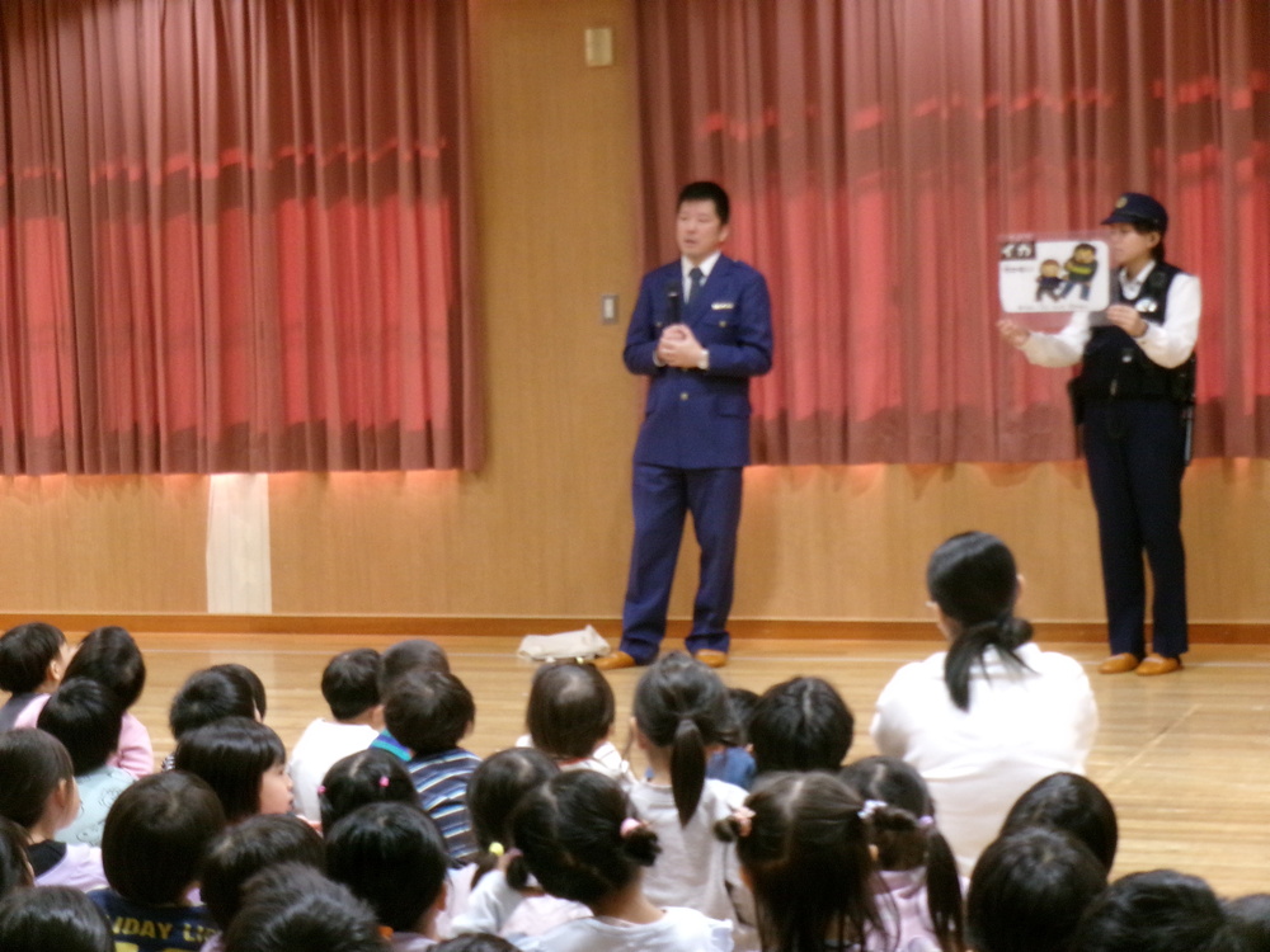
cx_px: 635
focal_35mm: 78
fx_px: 2862
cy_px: 476
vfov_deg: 18.9
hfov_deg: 25.0
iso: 617
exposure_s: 1/17
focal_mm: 14
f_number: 5.4
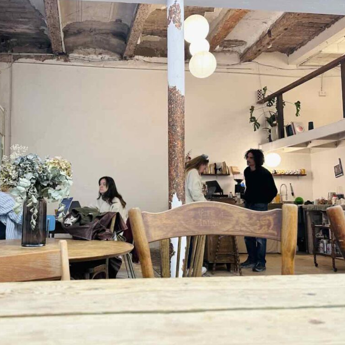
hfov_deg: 54.7
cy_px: 175
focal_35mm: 29
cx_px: 120
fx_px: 327
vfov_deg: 55.6
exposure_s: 1/100
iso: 200
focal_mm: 6.86
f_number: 1.78
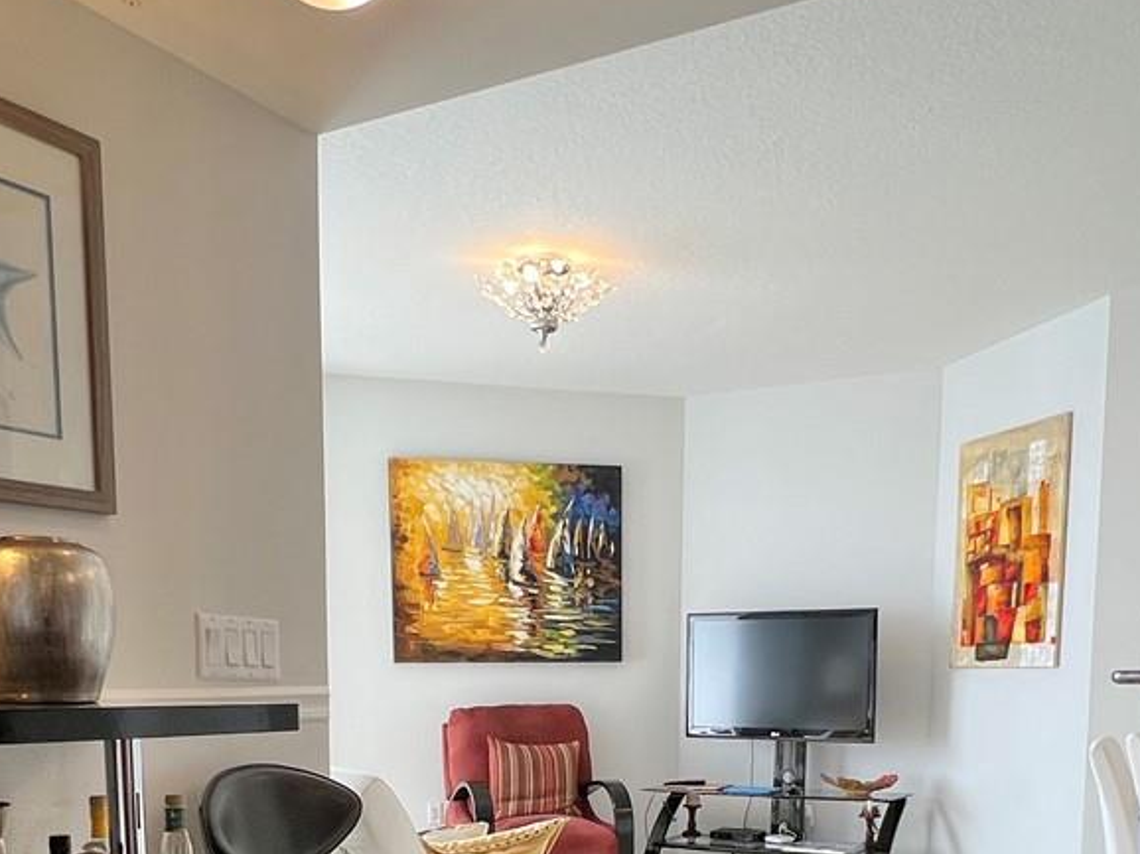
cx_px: 568
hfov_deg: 51.4
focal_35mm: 36
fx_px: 1185
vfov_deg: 36.0
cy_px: 842
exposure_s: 1/120
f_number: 1.8
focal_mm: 1.57
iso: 64
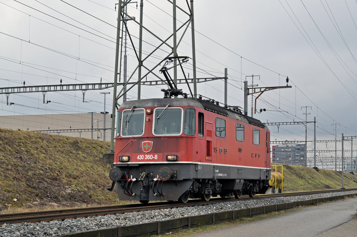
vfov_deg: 18.9
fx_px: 713
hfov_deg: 28.1
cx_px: 178
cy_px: 118
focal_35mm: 72
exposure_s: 1/800
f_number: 5.6
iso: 400
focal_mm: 48
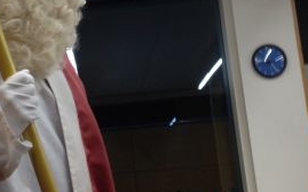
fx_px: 873
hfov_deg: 19.9
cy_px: 24
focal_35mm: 104
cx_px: 95
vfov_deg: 12.5
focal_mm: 4.12
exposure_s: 1/20
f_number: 2.4
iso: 50
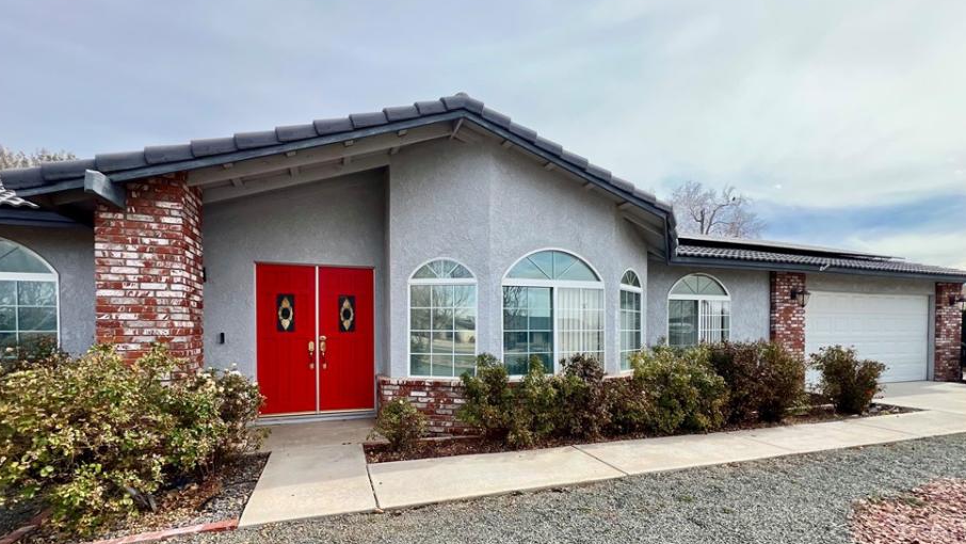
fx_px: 384
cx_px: 468
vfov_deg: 69.6
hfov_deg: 103.0
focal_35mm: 15
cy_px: 334
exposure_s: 1/853
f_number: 1.8
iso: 32
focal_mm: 1.57
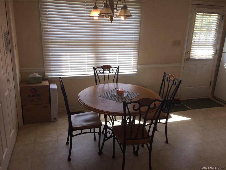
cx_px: 113
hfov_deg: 61.7
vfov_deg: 48.2
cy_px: 85
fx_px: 189
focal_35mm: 29
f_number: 2.2
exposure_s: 1/120
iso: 40
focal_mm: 4.15
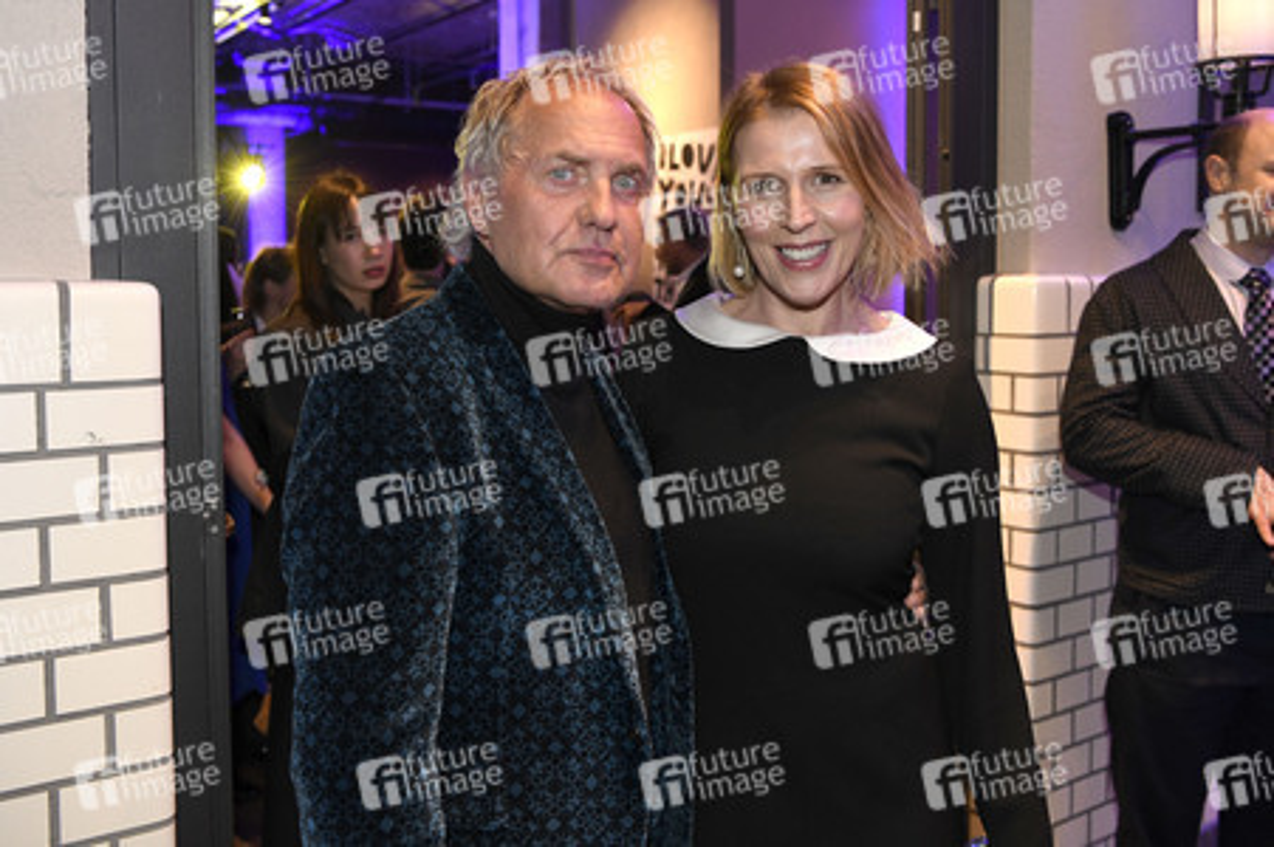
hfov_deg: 60.3
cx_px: 637
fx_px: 1096
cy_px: 424
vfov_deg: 42.3
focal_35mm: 31
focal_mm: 31
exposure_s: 1/60
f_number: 4.5
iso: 2000
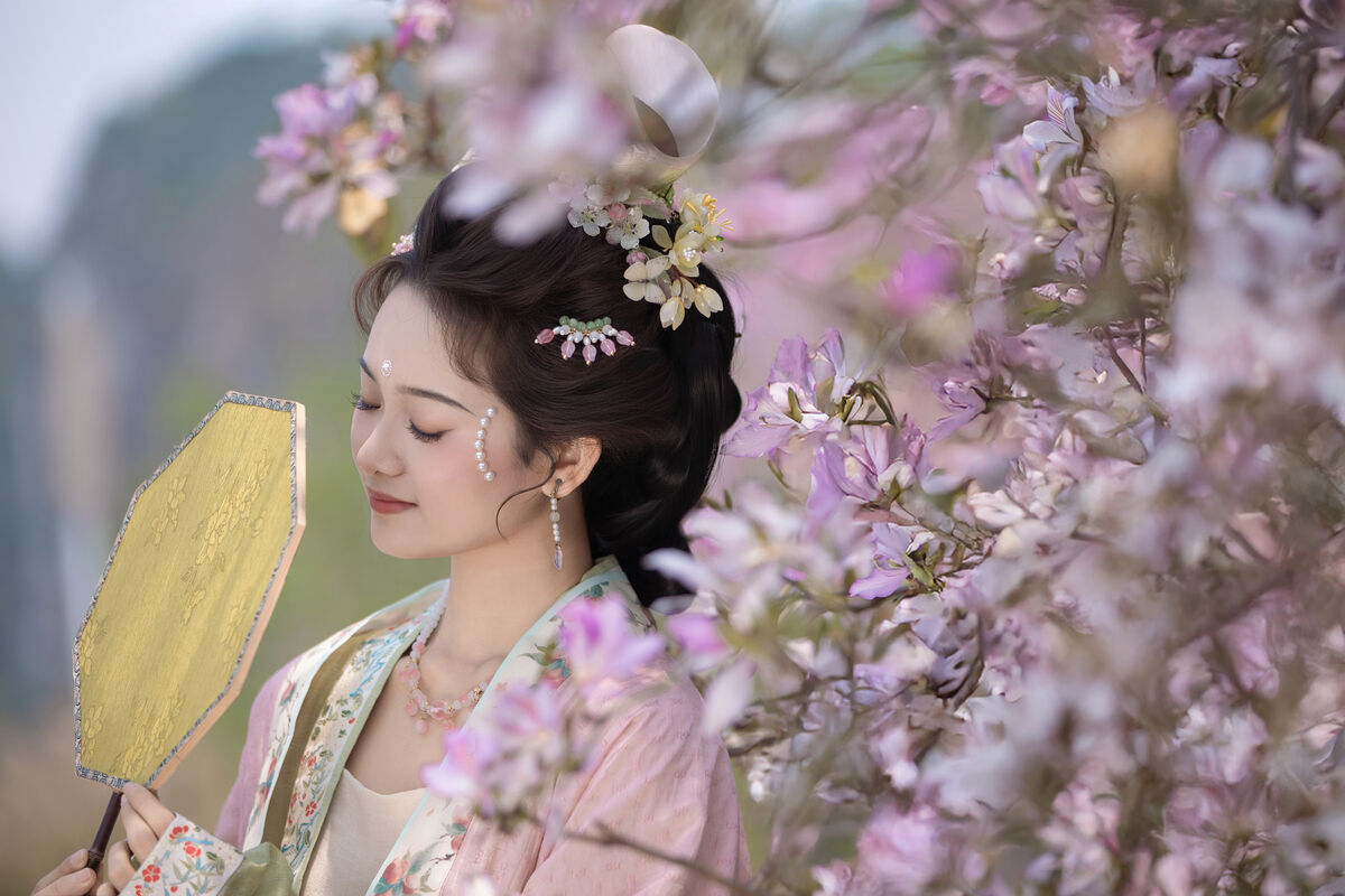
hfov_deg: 15.2
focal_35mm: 135
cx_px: 672
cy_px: 448
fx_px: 5043
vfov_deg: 10.2
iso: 100
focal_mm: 135
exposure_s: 1/1600
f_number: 2.8
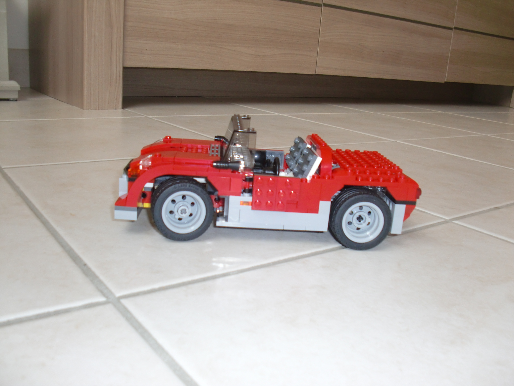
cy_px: 193
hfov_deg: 51.4
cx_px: 257
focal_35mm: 36
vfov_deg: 39.7
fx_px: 535
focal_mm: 6.3
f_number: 2.8
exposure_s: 1/60
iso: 200
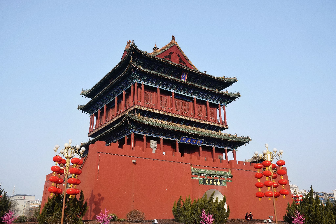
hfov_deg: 57.2
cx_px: 168
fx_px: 308
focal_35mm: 33
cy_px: 112
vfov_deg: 40.0
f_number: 7.1
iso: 100
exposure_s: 1/200
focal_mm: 22
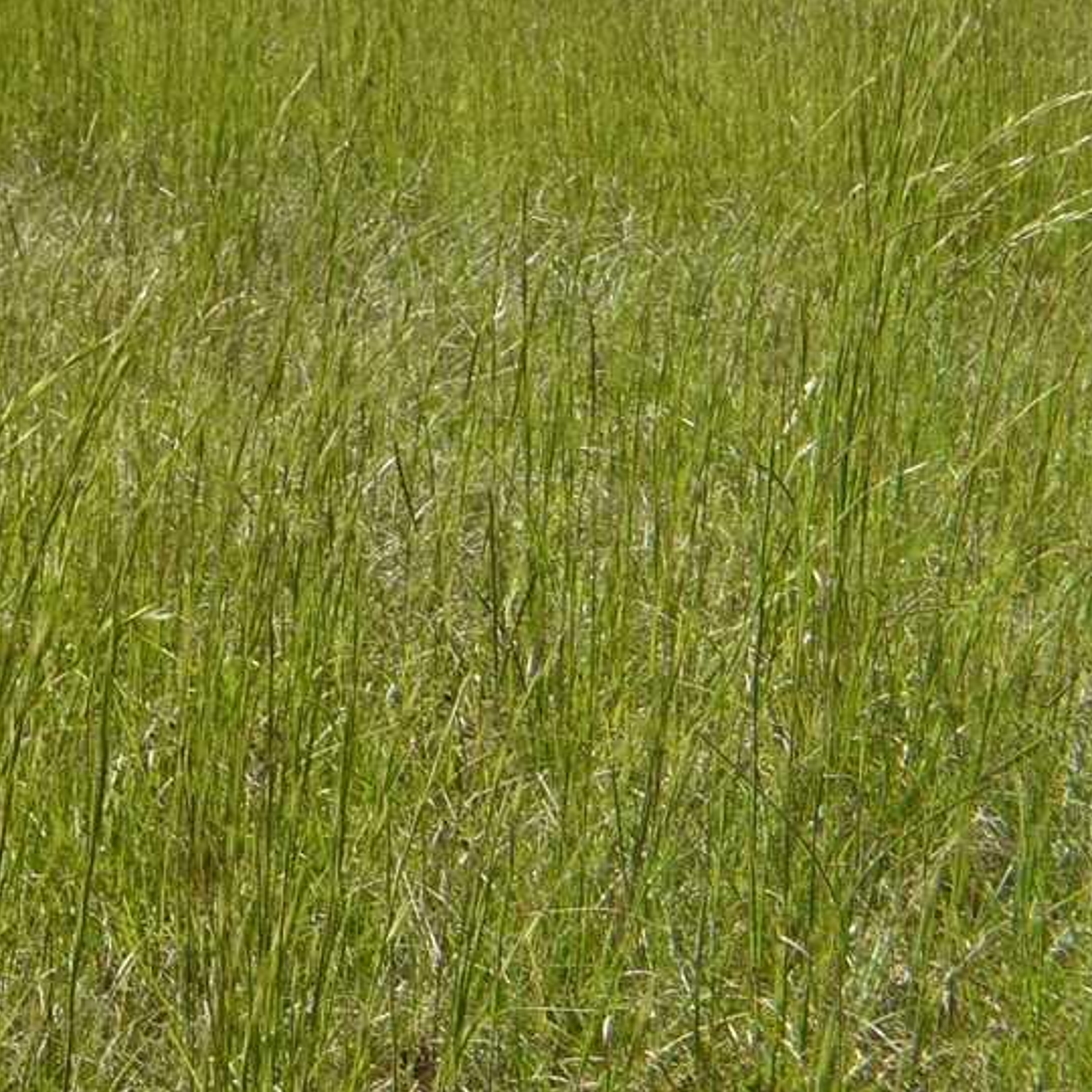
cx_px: -1976
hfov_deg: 9.5
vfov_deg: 10.8
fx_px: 5440
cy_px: -845
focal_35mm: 152
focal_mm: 21
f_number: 9
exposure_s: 1/320
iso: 100
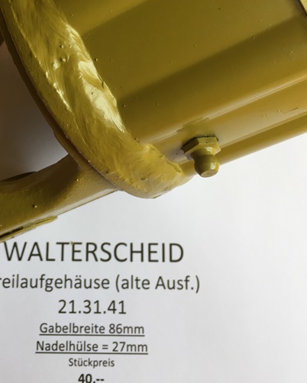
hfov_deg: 32.5
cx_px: 105
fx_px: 522
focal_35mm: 46
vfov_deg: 39.5
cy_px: 108
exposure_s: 1/100
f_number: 2.2
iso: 50
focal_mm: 4.15
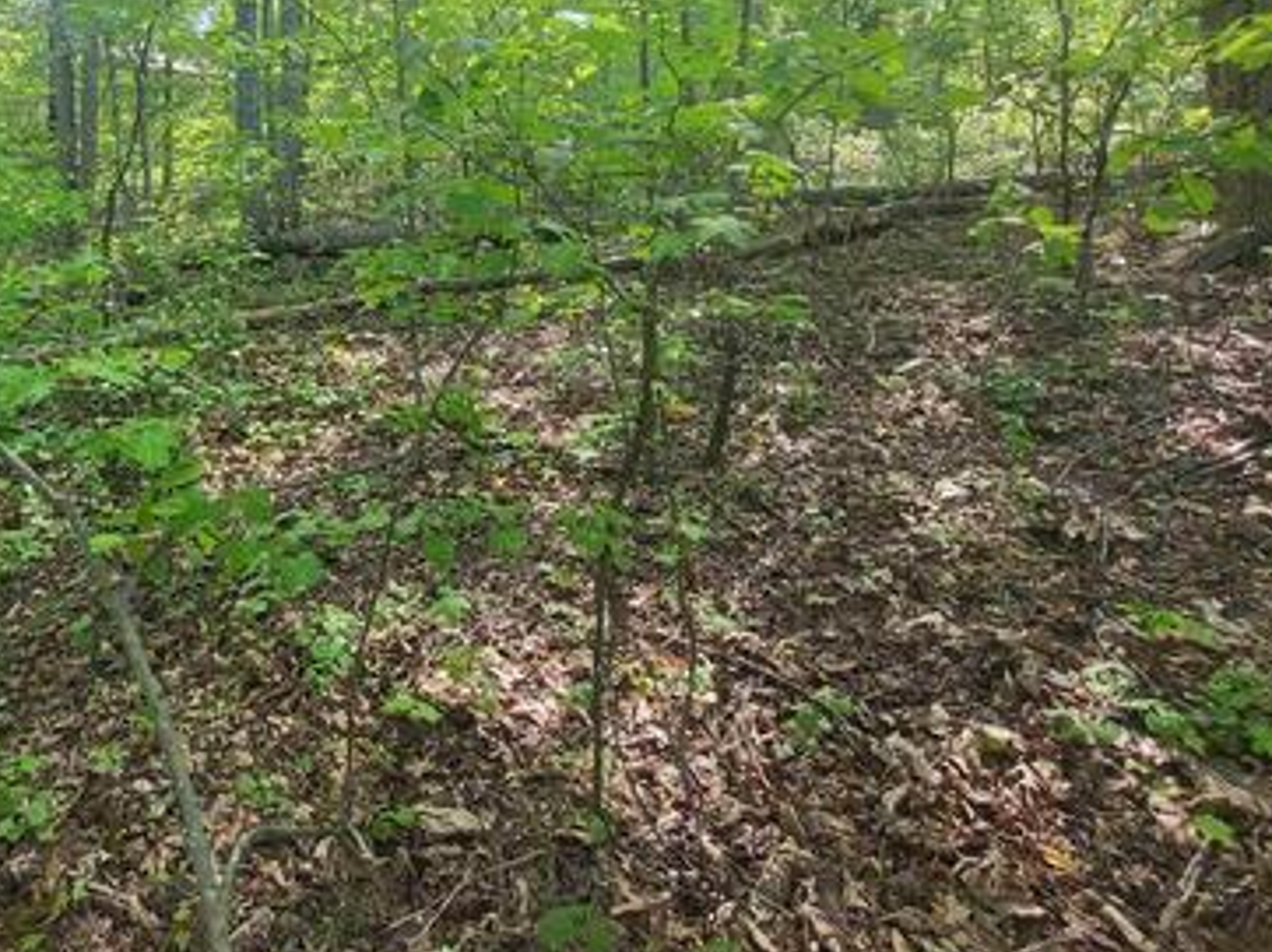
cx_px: 369
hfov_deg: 70.5
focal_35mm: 23
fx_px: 845
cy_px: 207
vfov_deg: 55.2
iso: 32
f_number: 2.2
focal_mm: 1.74
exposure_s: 1/157
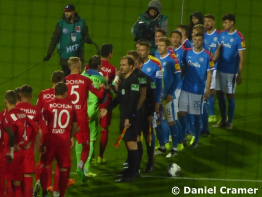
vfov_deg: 2.1
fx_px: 5452
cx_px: 131
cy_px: 98
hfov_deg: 2.8
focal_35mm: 720
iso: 800
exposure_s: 1/125
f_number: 7.1
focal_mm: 129
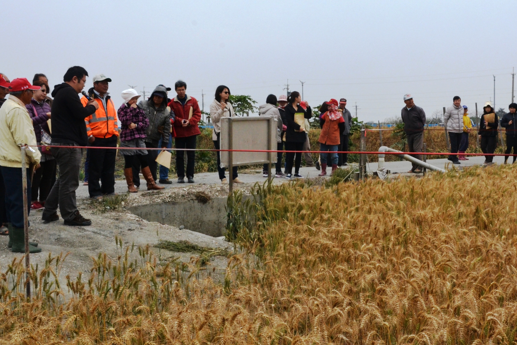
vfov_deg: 29.2
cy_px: 149
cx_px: 310
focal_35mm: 46
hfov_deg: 42.5
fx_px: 661
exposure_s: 1/800
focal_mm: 24
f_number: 14
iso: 1600
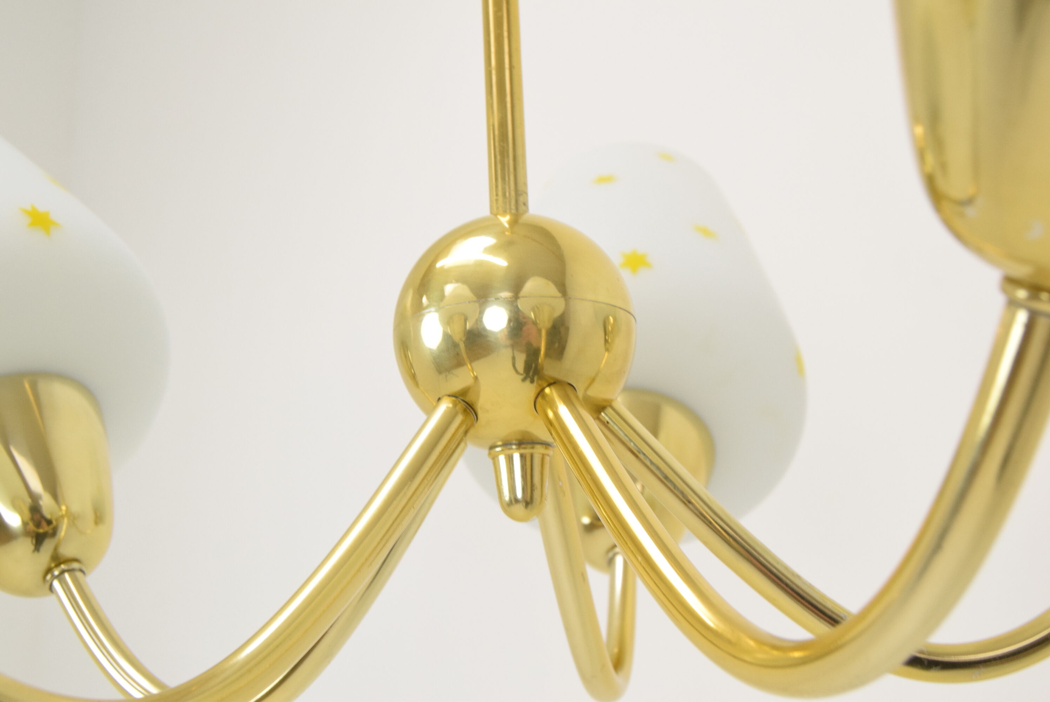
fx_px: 1357
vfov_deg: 29.0
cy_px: 351
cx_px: 525
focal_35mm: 46
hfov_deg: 42.3
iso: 1600
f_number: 11
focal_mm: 31
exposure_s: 1/100
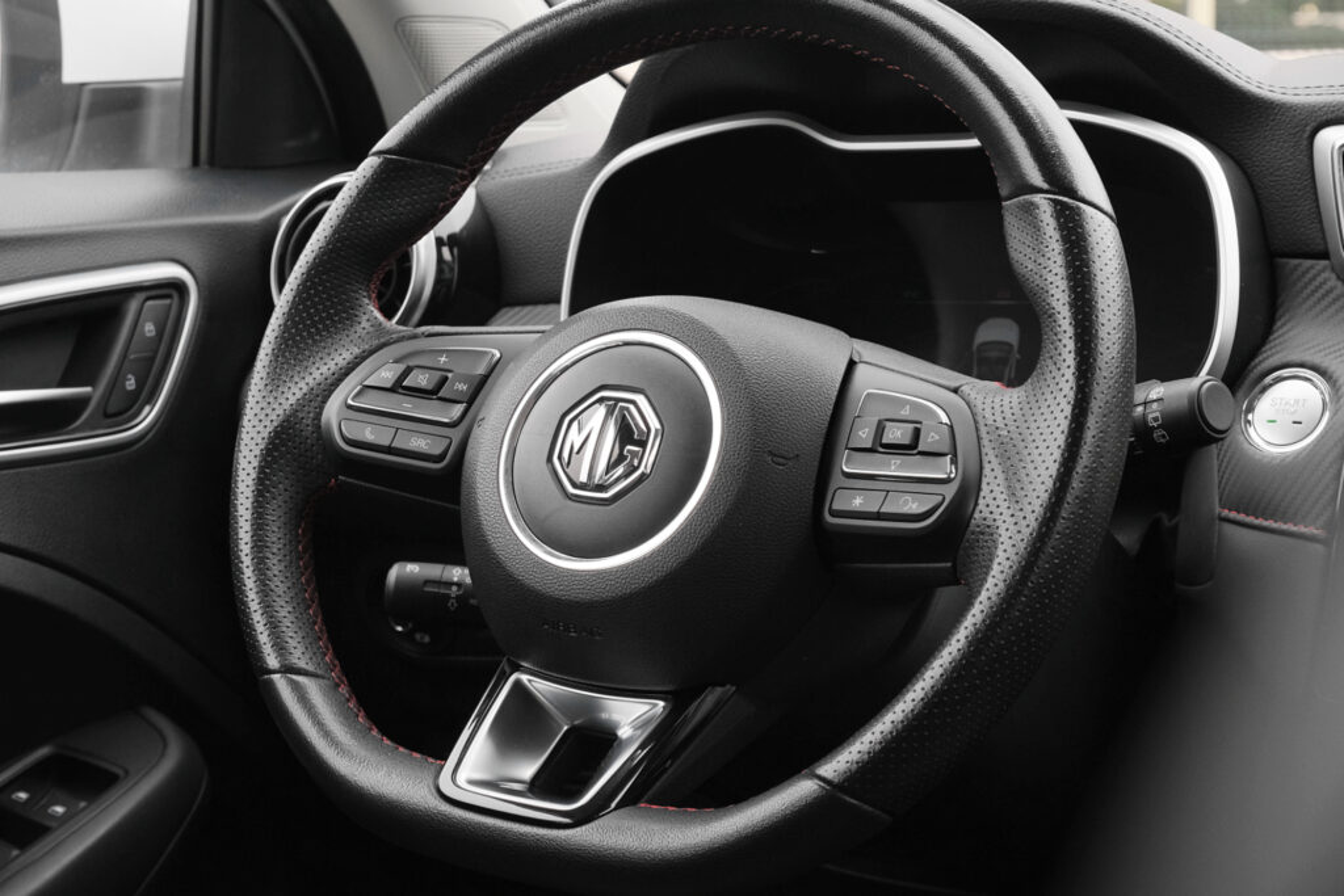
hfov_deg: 29.7
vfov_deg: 20.0
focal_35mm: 68
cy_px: 448
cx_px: 672
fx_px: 2539
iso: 2000
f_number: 7.1
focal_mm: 45
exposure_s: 1/180
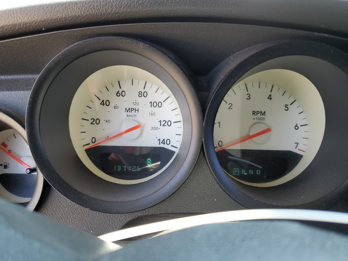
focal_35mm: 26
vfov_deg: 53.1
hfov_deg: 67.3
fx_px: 261
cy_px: 130
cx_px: 174
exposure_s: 1/147
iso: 50
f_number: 1.5
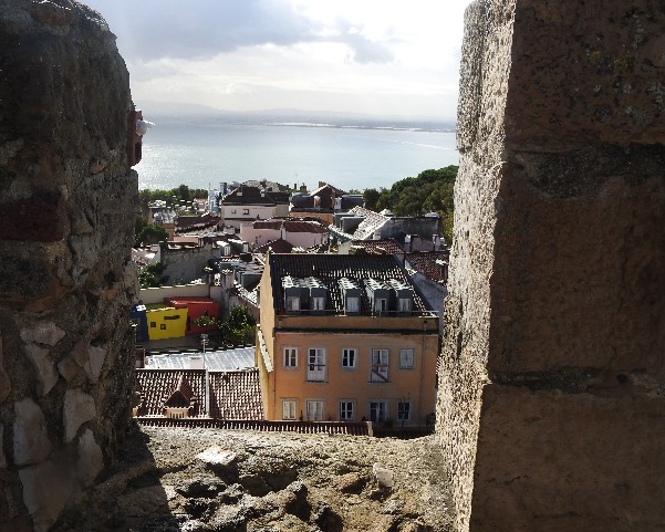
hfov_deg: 46.8
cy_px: 272
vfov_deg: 38.2
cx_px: 303
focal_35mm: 39
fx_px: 768
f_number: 3.5
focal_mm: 5.4
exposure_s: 1/1250
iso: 100
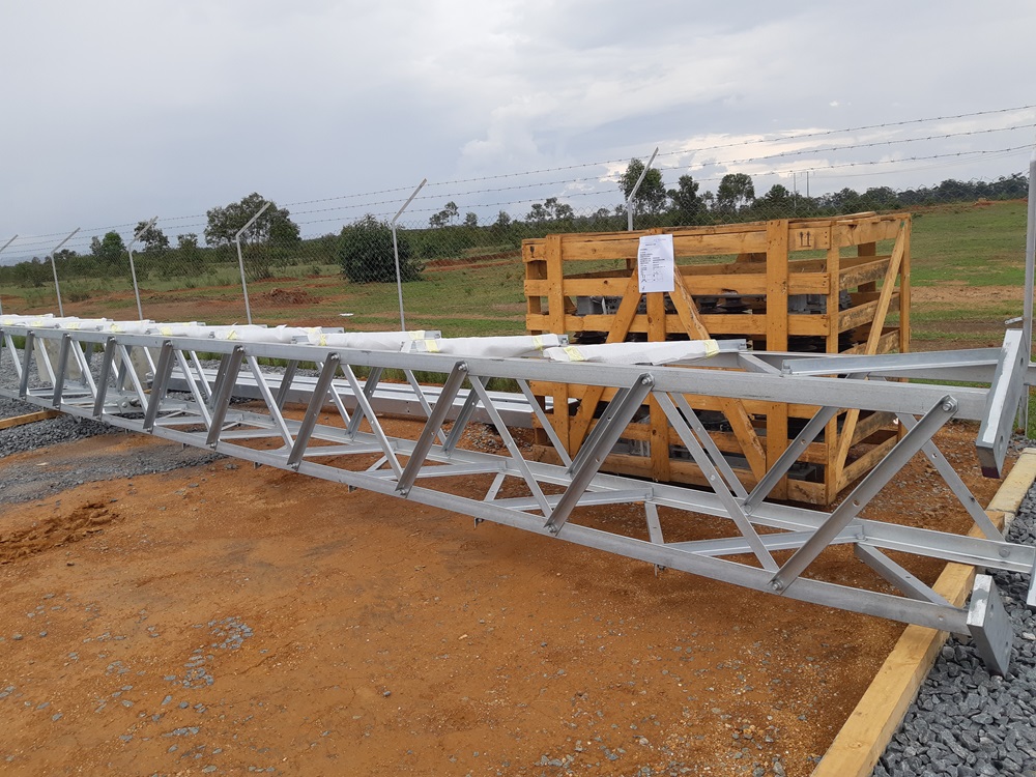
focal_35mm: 26
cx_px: 518
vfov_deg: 53.1
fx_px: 778
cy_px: 388
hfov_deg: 67.3
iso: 40
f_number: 1.7
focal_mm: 3.93
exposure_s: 1/699
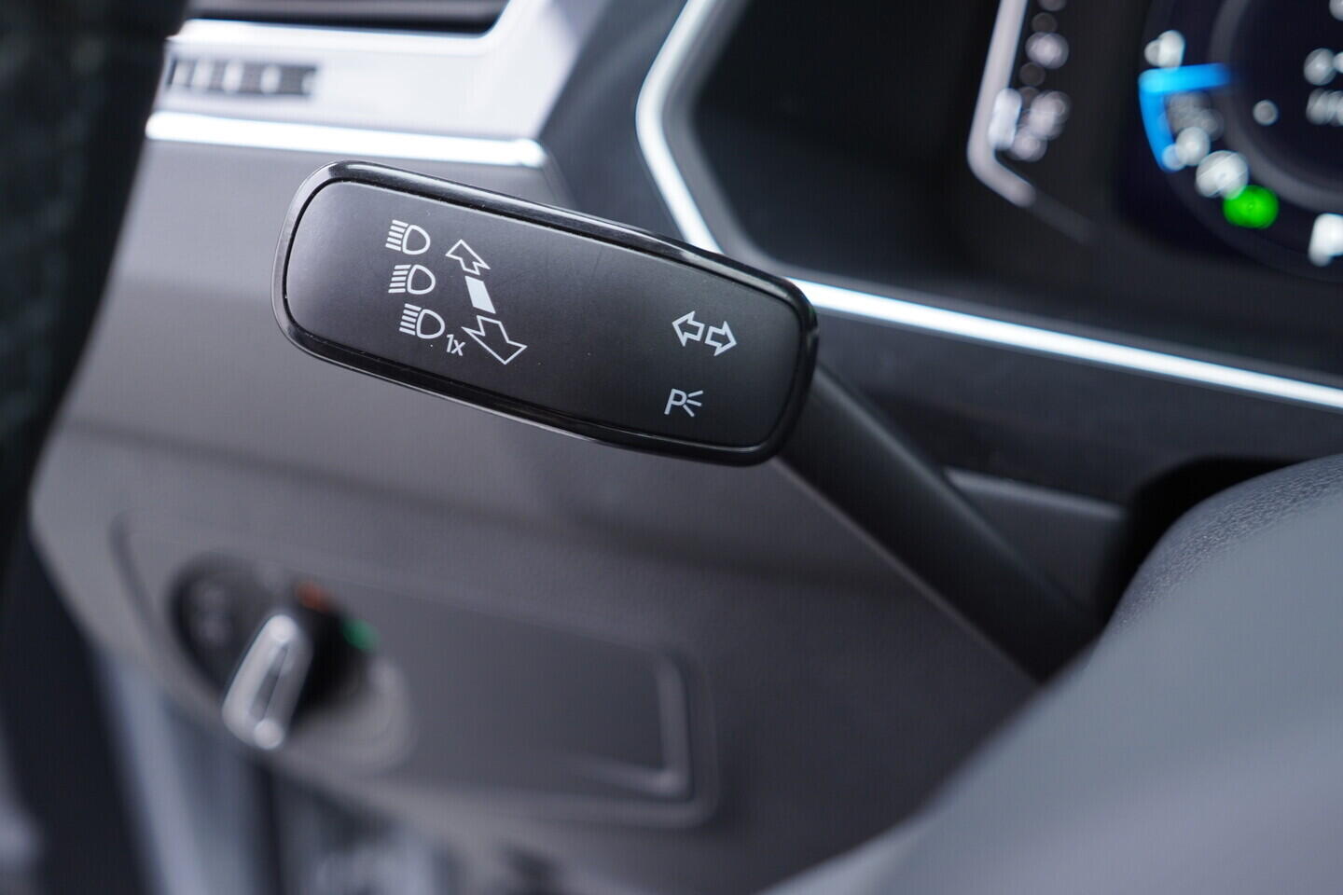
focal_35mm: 36
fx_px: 1343
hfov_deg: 53.1
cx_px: 672
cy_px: 448
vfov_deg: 36.9
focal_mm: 24
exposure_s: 1/40
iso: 320
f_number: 2.8
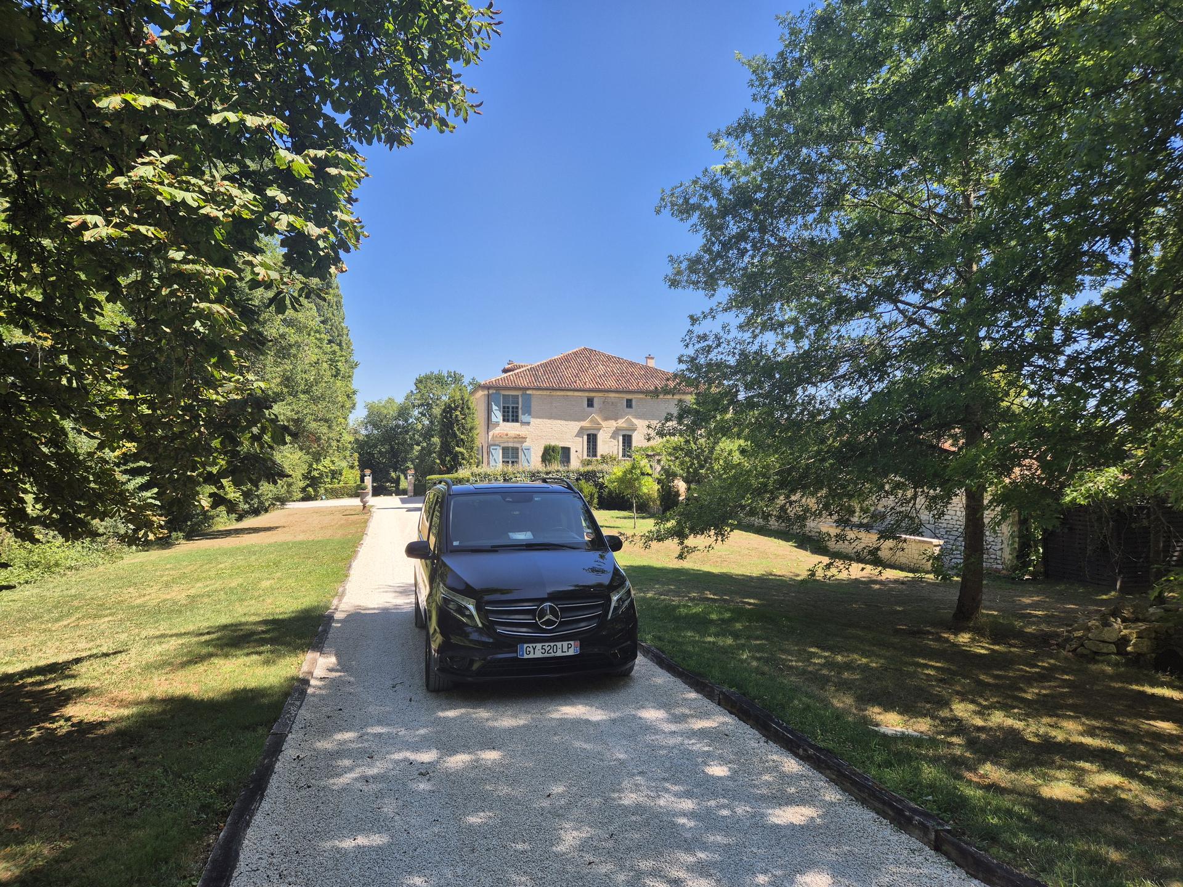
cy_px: 444
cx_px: 592
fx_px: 786
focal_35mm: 23
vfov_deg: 58.9
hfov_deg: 73.9
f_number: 1.8
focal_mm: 5.4
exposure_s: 1/888
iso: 25
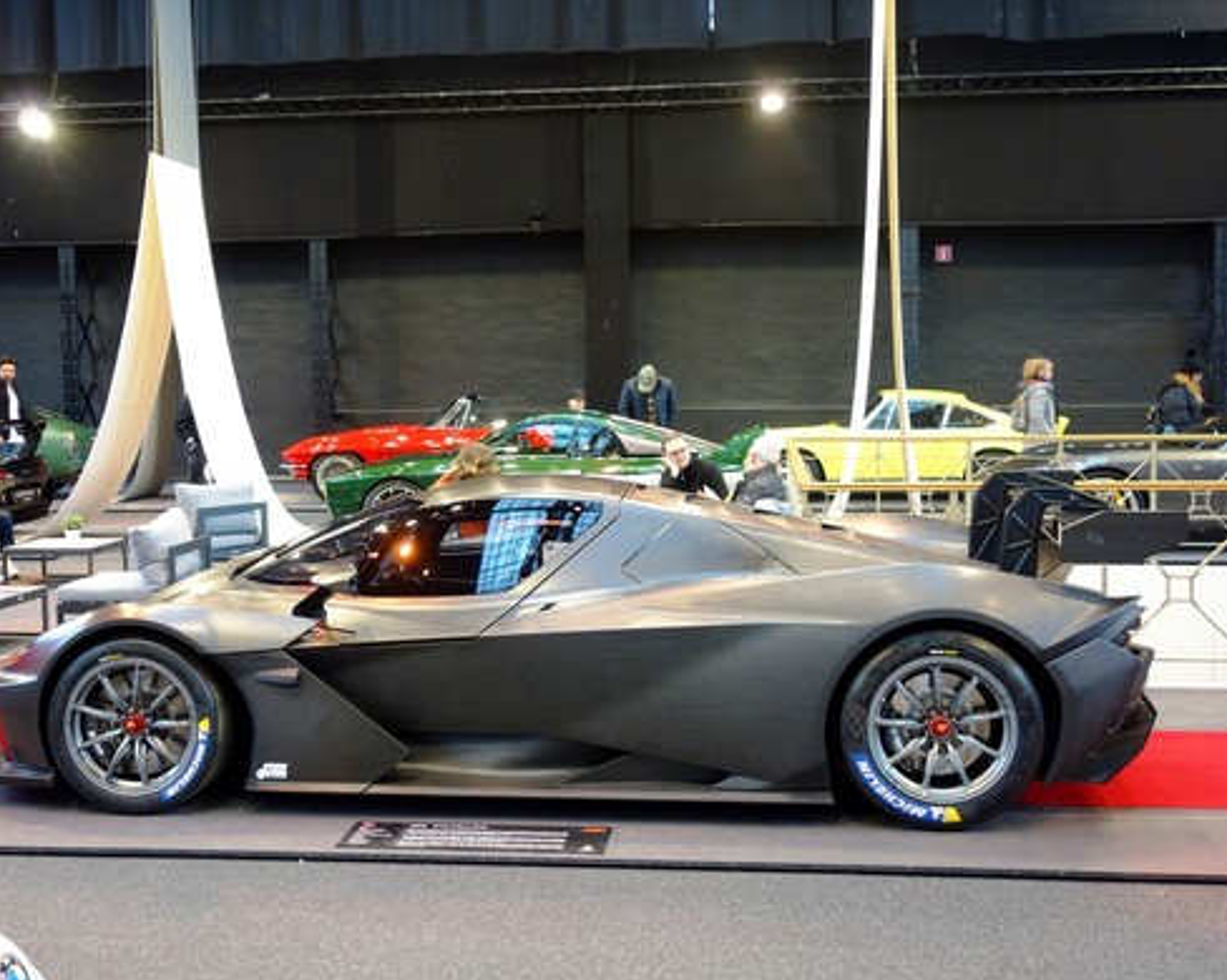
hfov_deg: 41.1
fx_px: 1633
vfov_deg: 33.4
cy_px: 480
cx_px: 571
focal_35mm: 45
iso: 320
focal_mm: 14.57
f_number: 2.8
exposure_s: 1/40
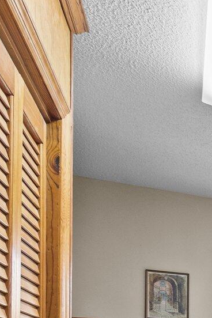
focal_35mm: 54
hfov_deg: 15.8
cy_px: 349
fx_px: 477
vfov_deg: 32.5
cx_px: 480
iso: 400
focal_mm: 7
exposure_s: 1/15
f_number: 4
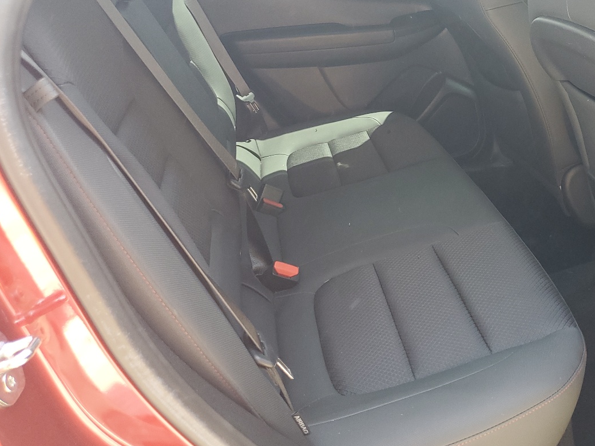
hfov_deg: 45.6
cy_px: 105
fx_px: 688
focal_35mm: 40
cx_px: 426
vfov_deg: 35.1
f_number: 1.5
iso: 79
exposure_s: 1/100
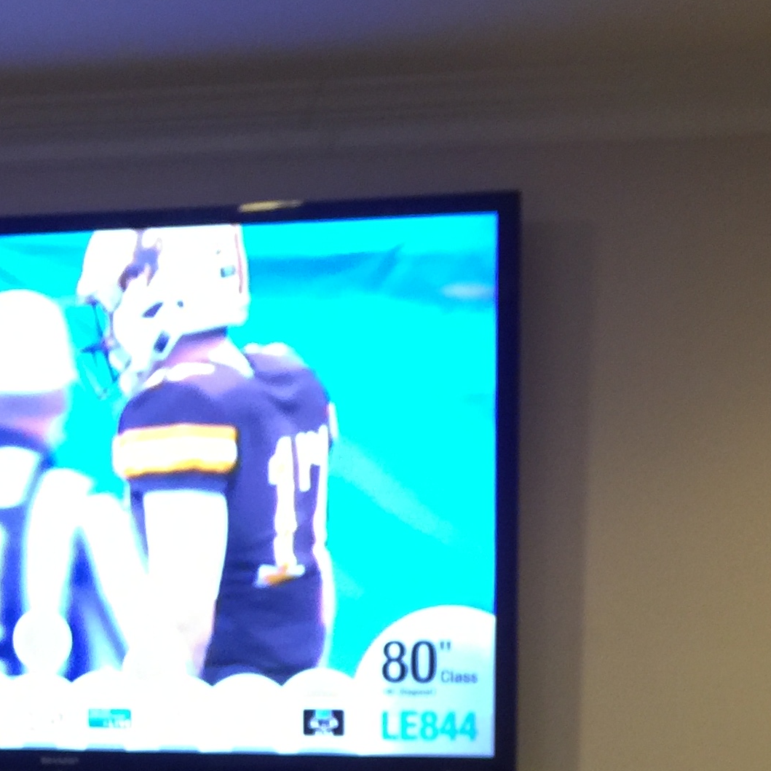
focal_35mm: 79
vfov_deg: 20.7
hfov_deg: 21.9
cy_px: 878
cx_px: 322
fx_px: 1991
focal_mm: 4.15
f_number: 2.2
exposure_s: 1/15
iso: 64
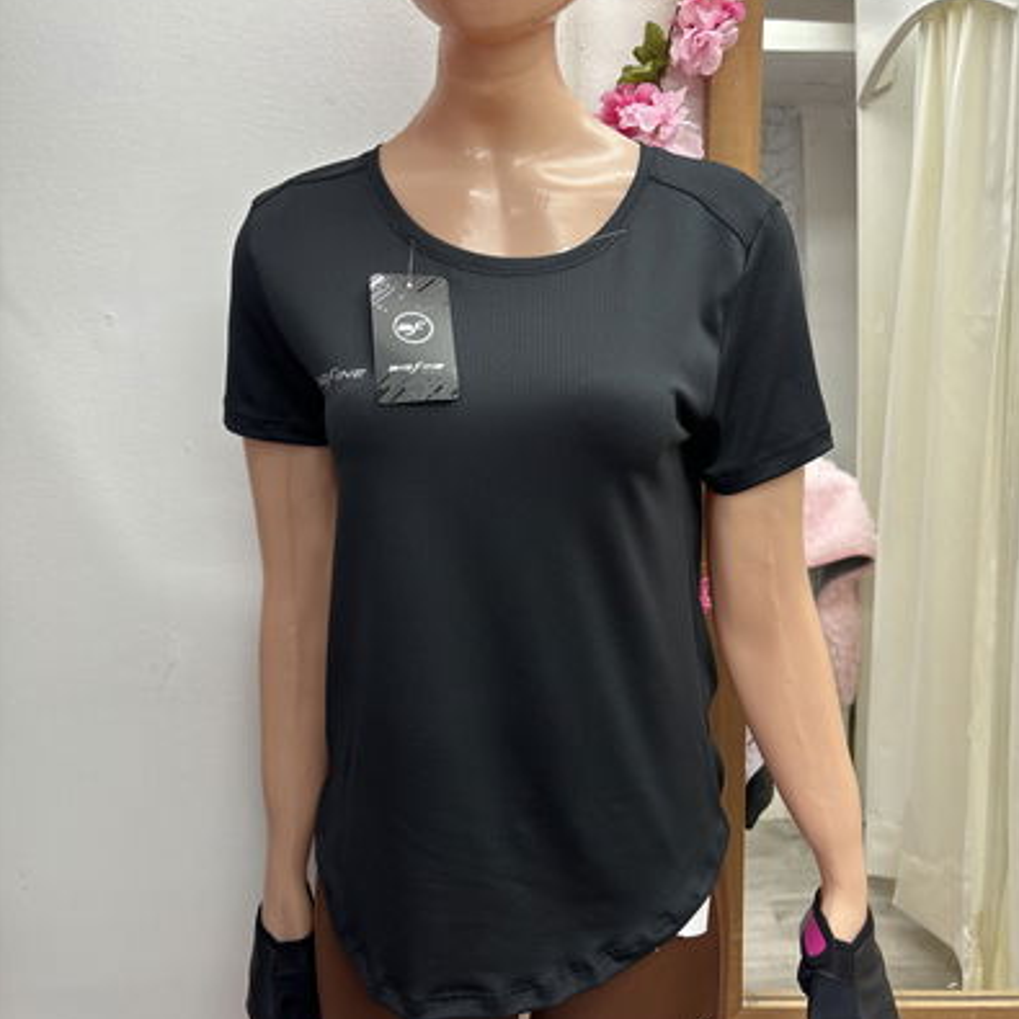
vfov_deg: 52.5
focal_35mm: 31
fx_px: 1032
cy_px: 504
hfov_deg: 52.5
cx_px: 511
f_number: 1.6
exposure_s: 1/50
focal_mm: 5.96
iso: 100
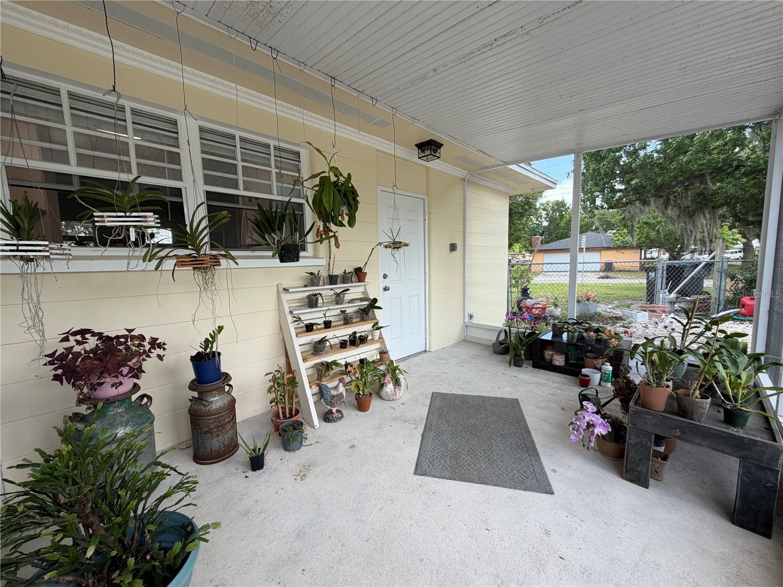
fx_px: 317
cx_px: 392
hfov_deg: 102.1
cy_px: 294
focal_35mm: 14
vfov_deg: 85.7
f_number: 2.2
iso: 40
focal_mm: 2.22
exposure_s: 1/144
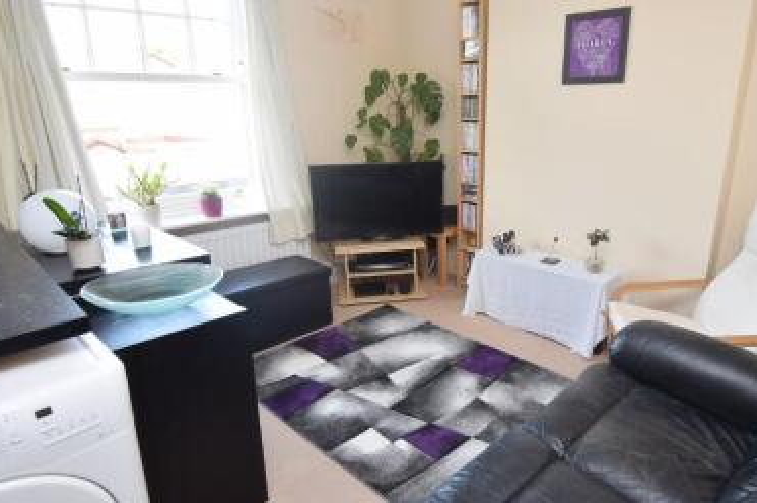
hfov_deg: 75.7
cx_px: 436
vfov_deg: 55.0
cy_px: 257
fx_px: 483
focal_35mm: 23
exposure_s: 1/80
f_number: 4.5
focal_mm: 12
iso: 400
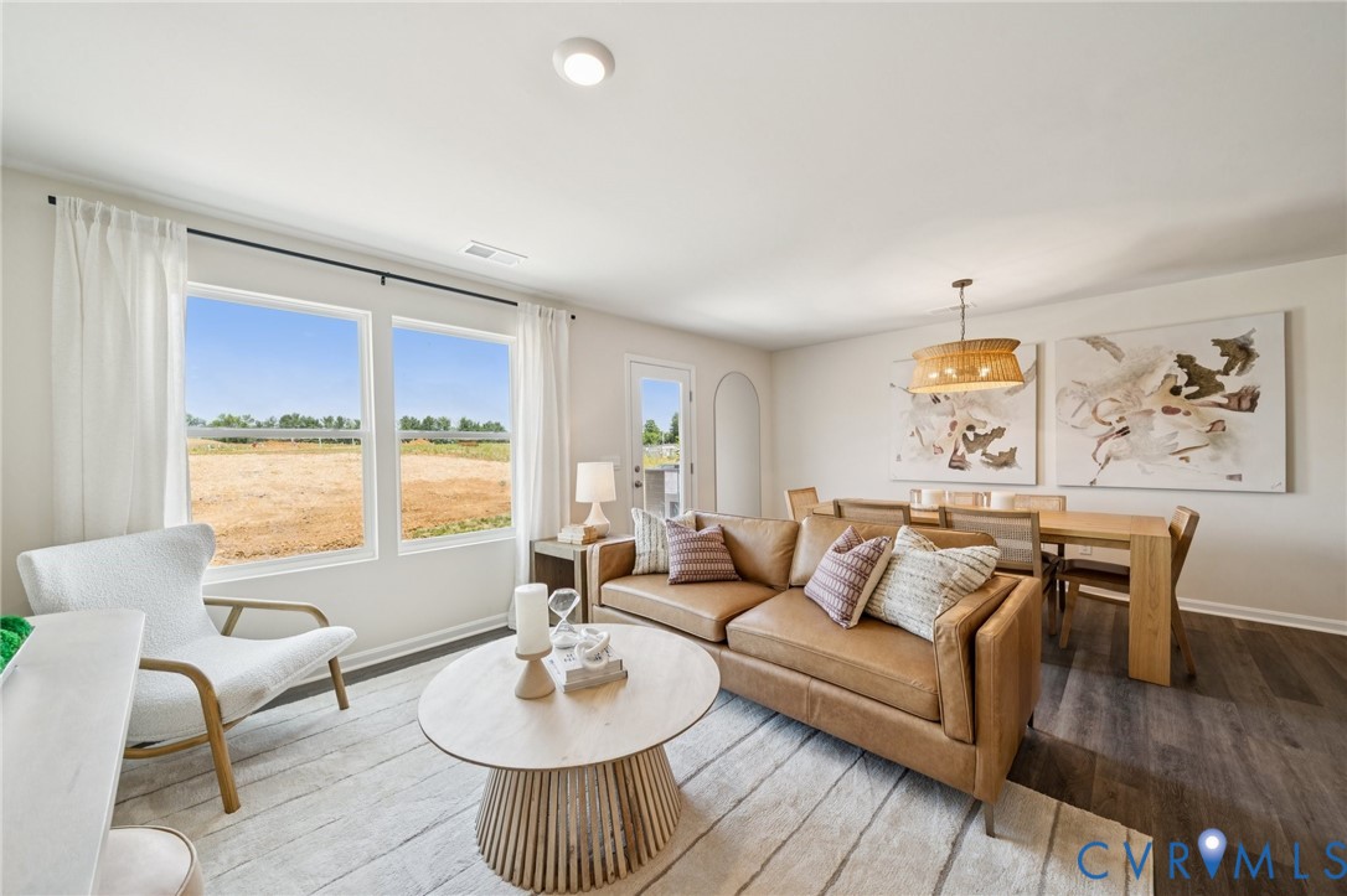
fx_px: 449
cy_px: 448
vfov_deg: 89.9
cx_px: 674
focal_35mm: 12
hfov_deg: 112.6
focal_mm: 12
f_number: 8
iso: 100
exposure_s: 1/20
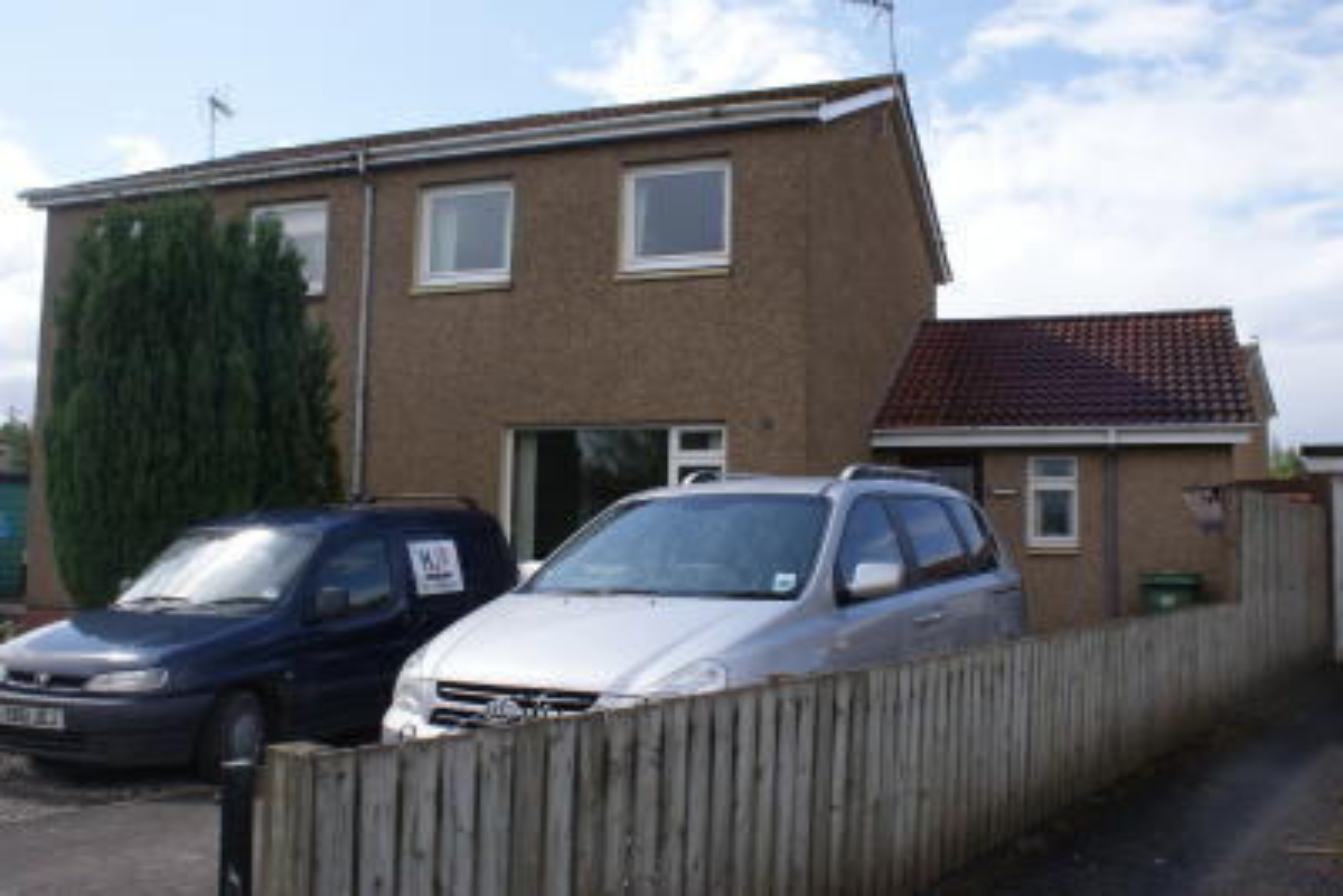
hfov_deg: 57.2
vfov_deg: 40.0
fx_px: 1231
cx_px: 672
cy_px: 448
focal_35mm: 33
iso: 100
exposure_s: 1/125
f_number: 10
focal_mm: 22
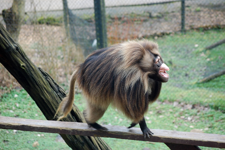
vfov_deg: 9.0
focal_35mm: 153
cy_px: 75
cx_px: 112
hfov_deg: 13.4
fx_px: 955
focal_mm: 102
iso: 500
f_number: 4.8
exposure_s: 1/125
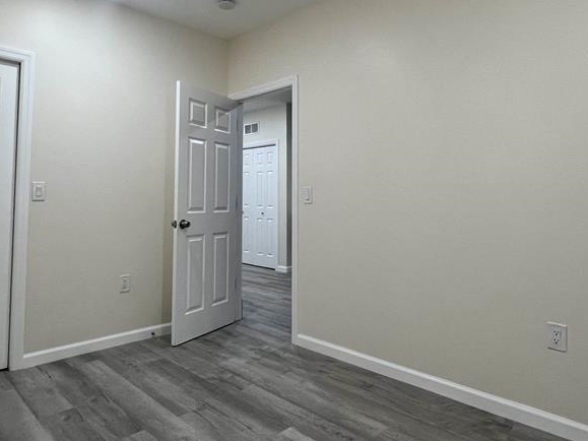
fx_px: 391
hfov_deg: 73.8
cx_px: 267
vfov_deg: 58.4
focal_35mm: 23
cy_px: 178
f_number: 1.8
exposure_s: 1/120
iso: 160
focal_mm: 1.57
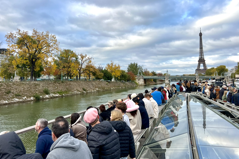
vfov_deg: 46.3
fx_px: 186
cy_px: 70
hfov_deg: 65.5
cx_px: 123
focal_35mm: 28
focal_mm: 5.7
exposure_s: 1/924
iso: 50
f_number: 1.5
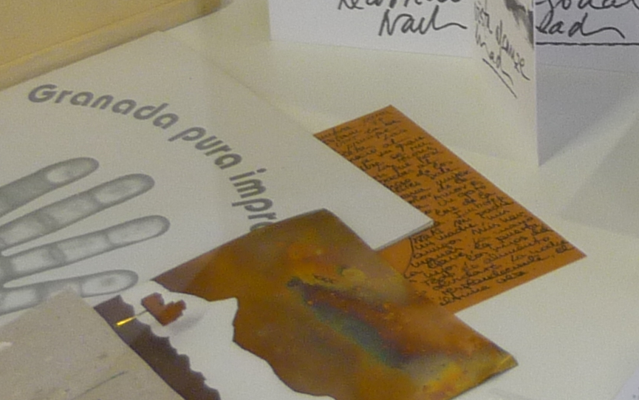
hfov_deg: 15.6
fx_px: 2299
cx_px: 586
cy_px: 67
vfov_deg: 9.9
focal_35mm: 132
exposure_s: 1/30
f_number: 2.8
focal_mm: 5.5
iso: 125
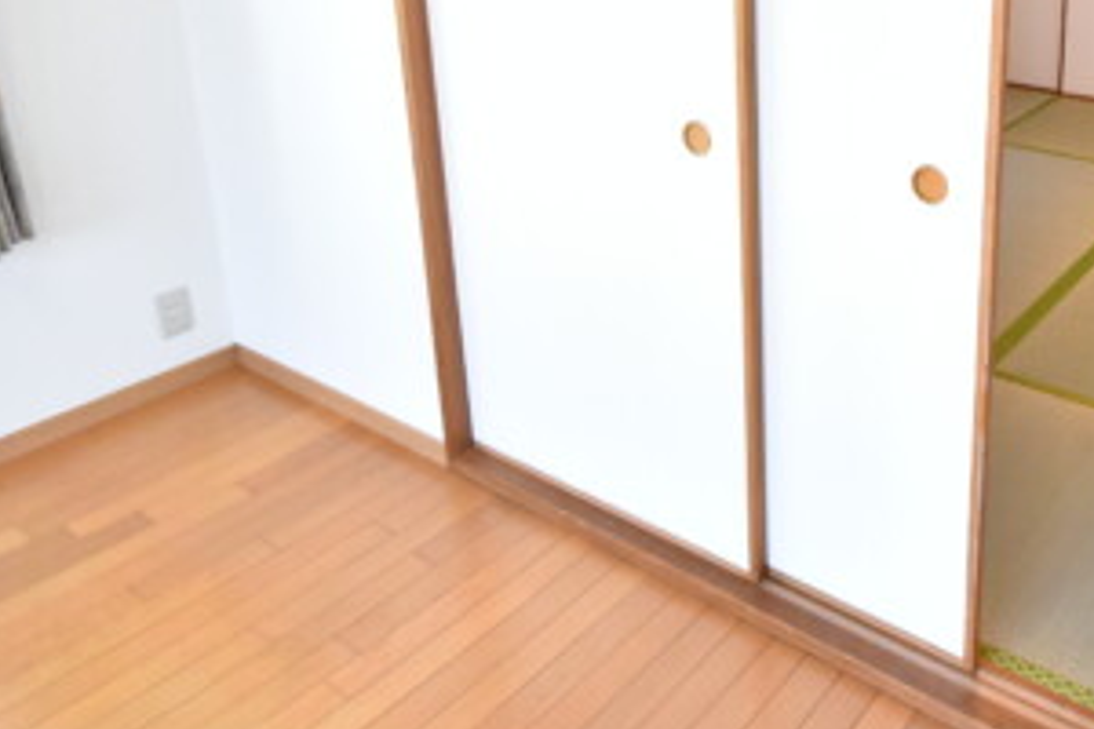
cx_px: 904
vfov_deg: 38.7
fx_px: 972
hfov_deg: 54.0
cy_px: 93
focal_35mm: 32
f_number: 8
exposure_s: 1/250
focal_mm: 10
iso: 6400
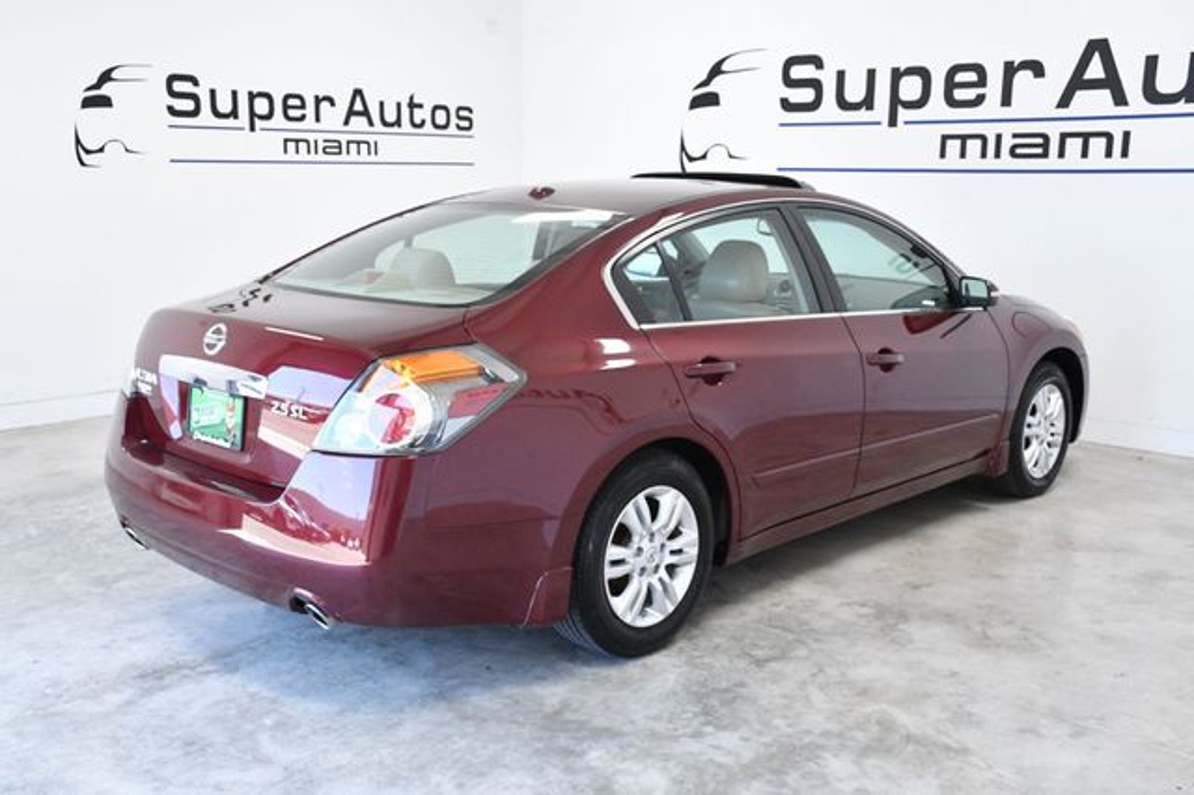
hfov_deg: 53.2
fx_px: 1193
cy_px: 398
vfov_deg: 36.8
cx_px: 597
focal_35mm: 36
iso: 2500
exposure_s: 1/250
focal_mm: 24
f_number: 9
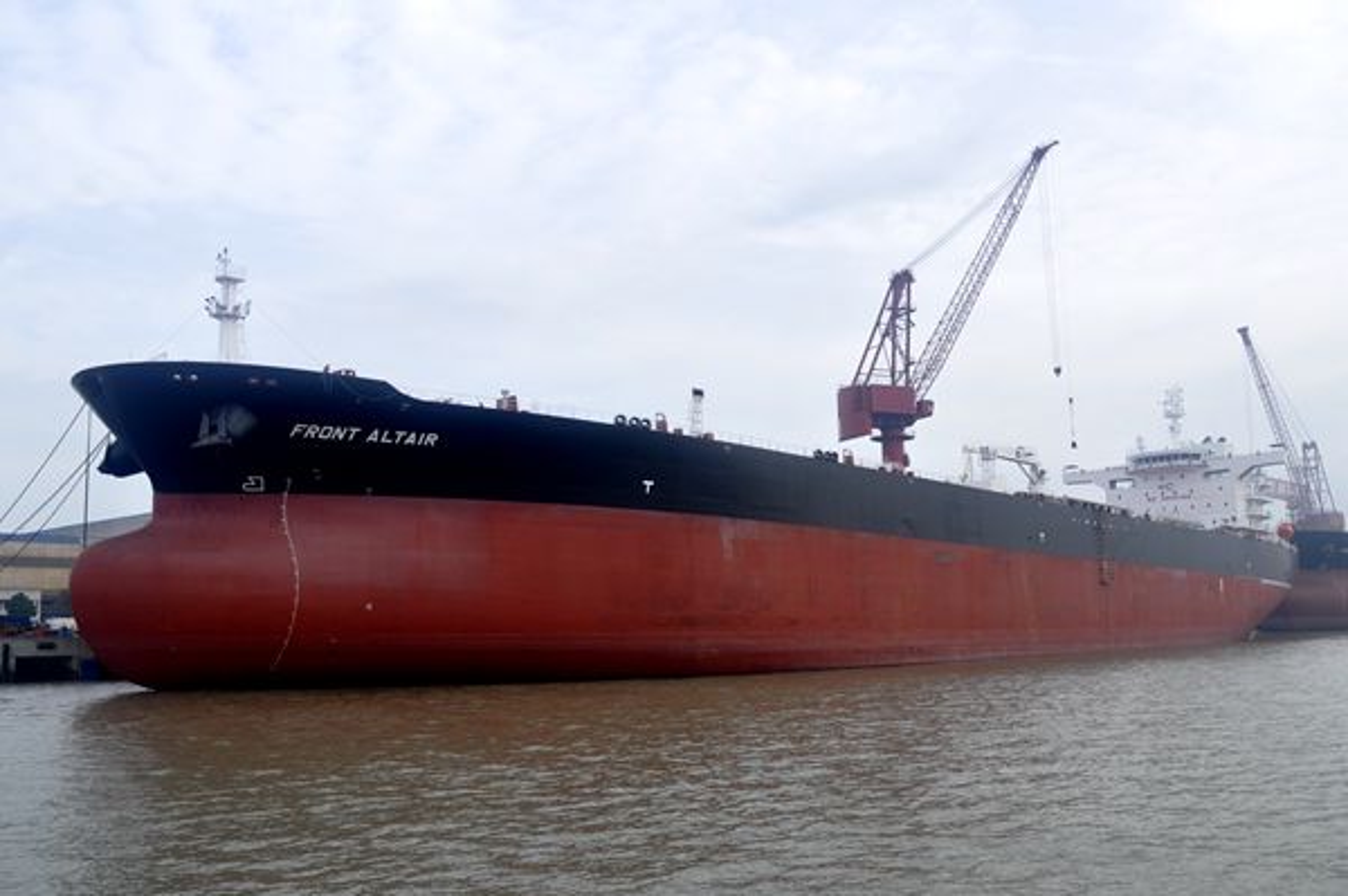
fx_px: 1291
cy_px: 448
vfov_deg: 38.3
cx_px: 674
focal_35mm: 34
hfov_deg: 55.1
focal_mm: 23
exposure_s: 1/250
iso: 200
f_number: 8
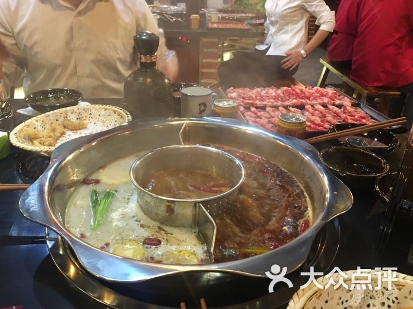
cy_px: 154
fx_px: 346
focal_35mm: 29
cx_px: 206
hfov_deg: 61.7
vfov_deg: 48.2
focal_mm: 4.15
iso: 100
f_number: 2.2
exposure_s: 1/8
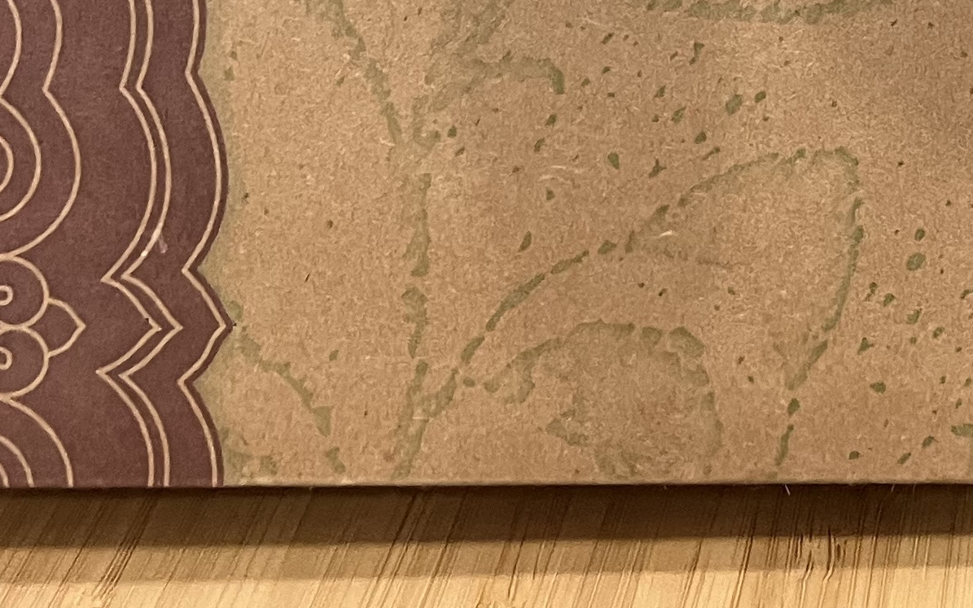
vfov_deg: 12.4
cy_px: -608
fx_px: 2466
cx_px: 1110
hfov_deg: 21.1
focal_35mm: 93
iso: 200
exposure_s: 1/50
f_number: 1.6
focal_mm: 5.1
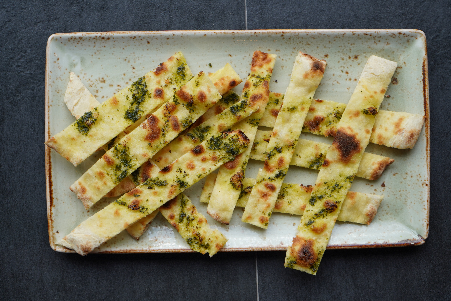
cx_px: 226
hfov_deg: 28.8
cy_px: 150
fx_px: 877
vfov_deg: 19.5
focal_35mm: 70
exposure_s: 1/125
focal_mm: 70
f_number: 7.1
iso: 500
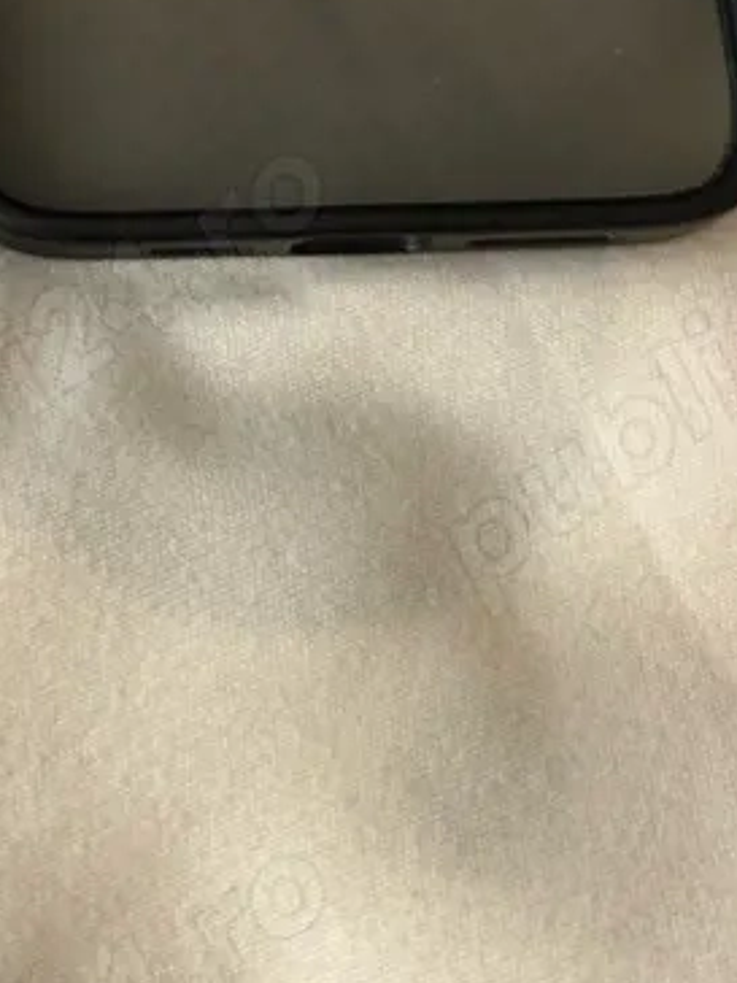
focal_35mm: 88
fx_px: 2498
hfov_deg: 15.1
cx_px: -486
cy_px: -227
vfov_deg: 20.6
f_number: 1.78
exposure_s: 1/121
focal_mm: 6.86
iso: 64
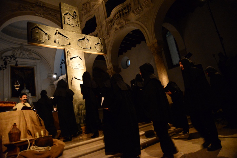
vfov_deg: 53.2
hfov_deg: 73.7
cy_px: 79
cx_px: 118
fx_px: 158
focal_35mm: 24
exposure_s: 1/15
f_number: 3.5
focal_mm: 24
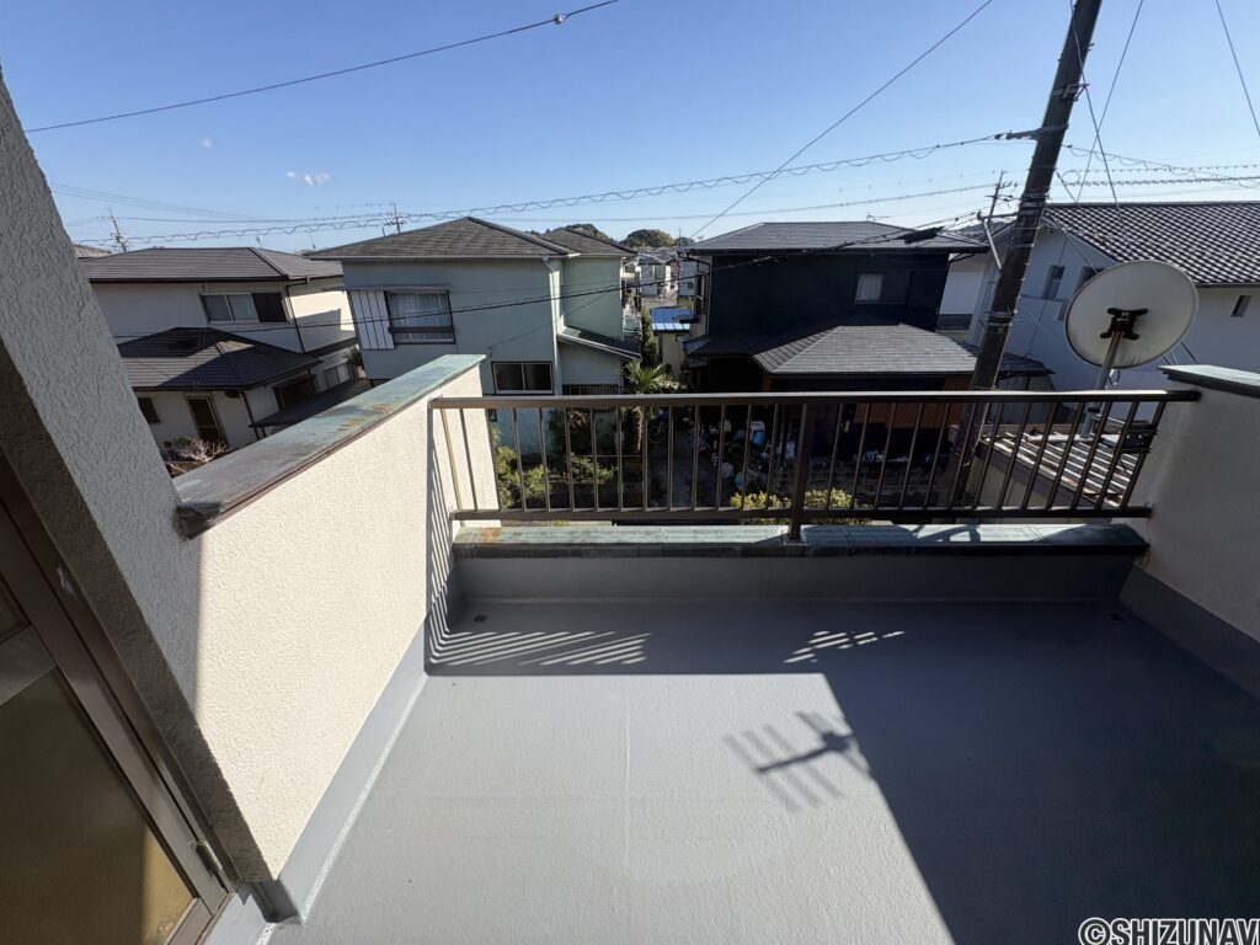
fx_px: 510
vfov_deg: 85.7
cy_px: 472
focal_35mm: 14
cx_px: 630
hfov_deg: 102.1
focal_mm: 2.22
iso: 40
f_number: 2.2
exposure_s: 1/1126
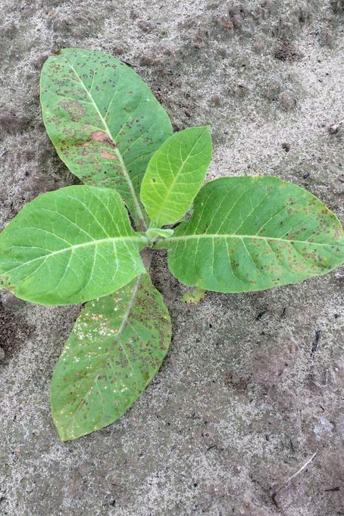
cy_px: 261
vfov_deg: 60.3
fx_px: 444
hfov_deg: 42.3
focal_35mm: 31
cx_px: 166
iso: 32
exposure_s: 1/137
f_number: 2.2
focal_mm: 4.15
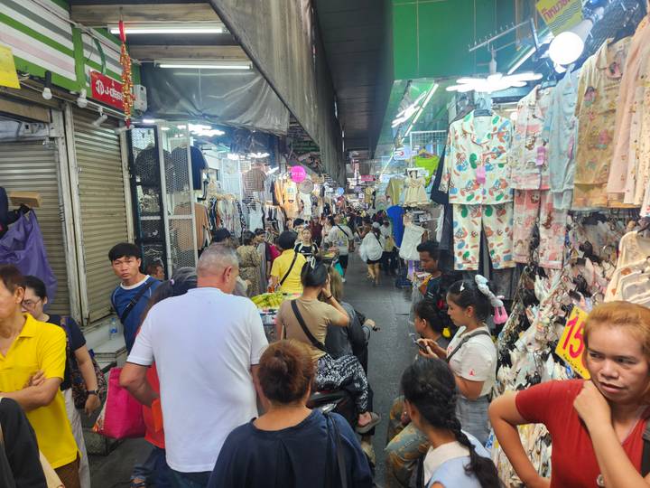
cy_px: 244
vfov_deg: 58.9
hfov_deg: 73.9
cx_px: 325
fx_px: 432
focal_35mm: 23
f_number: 1.8
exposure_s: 1/100
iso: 64
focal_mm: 5.54
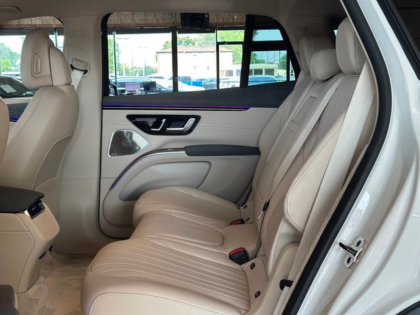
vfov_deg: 30.3
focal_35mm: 48
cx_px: 210
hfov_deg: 39.7
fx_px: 582
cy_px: 158
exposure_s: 1/227
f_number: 1.78
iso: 80
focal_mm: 6.86
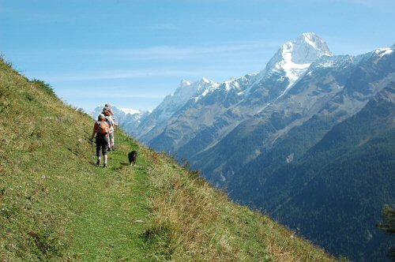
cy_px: 131
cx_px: 198
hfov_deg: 46.5
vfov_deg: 31.8
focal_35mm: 42
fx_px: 460
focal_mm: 28
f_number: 11
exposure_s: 1/160
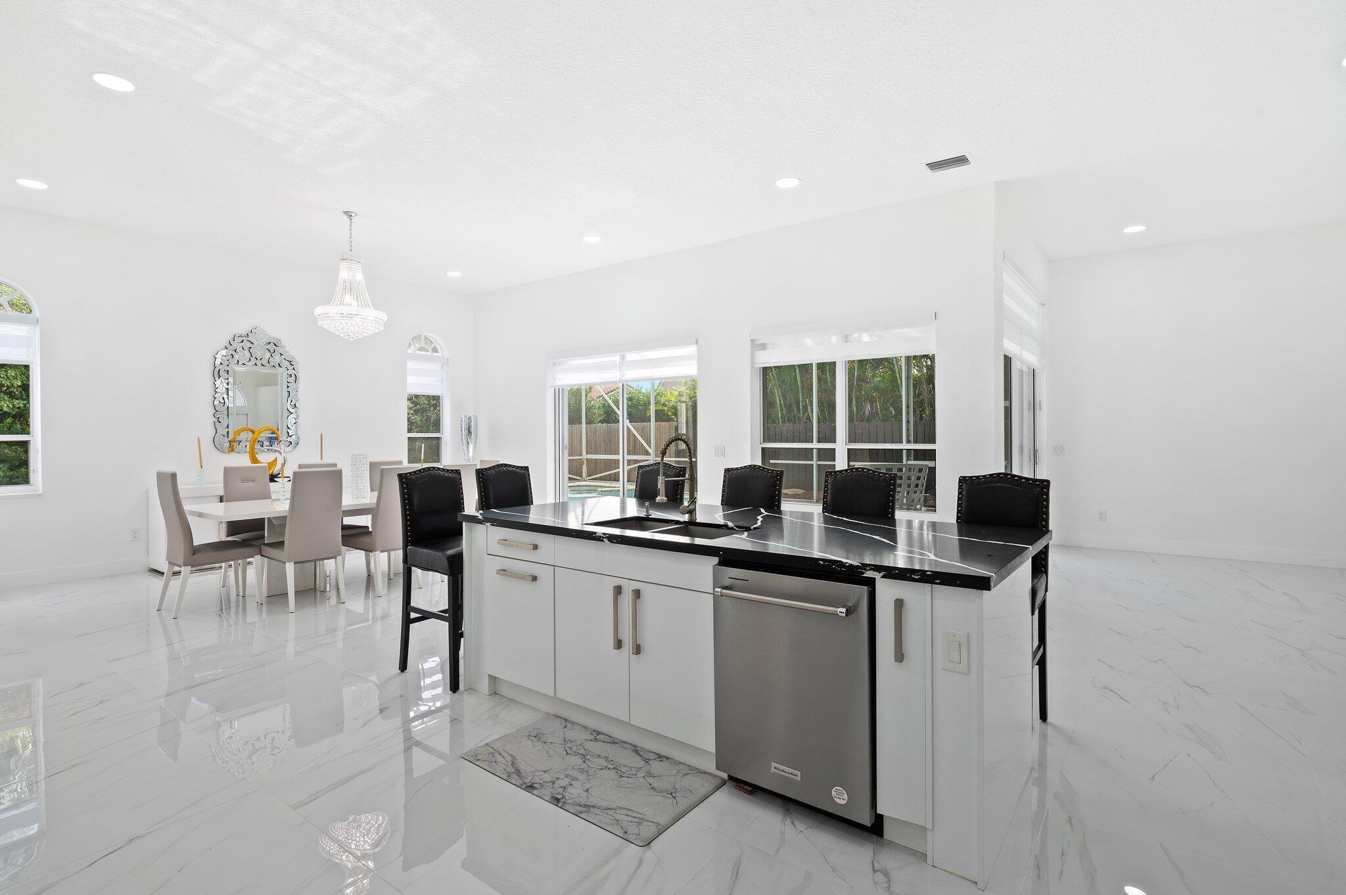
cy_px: 448
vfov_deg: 73.7
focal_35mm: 16
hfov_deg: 96.8
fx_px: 598
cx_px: 673
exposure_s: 1/20
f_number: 8
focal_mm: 16
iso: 200
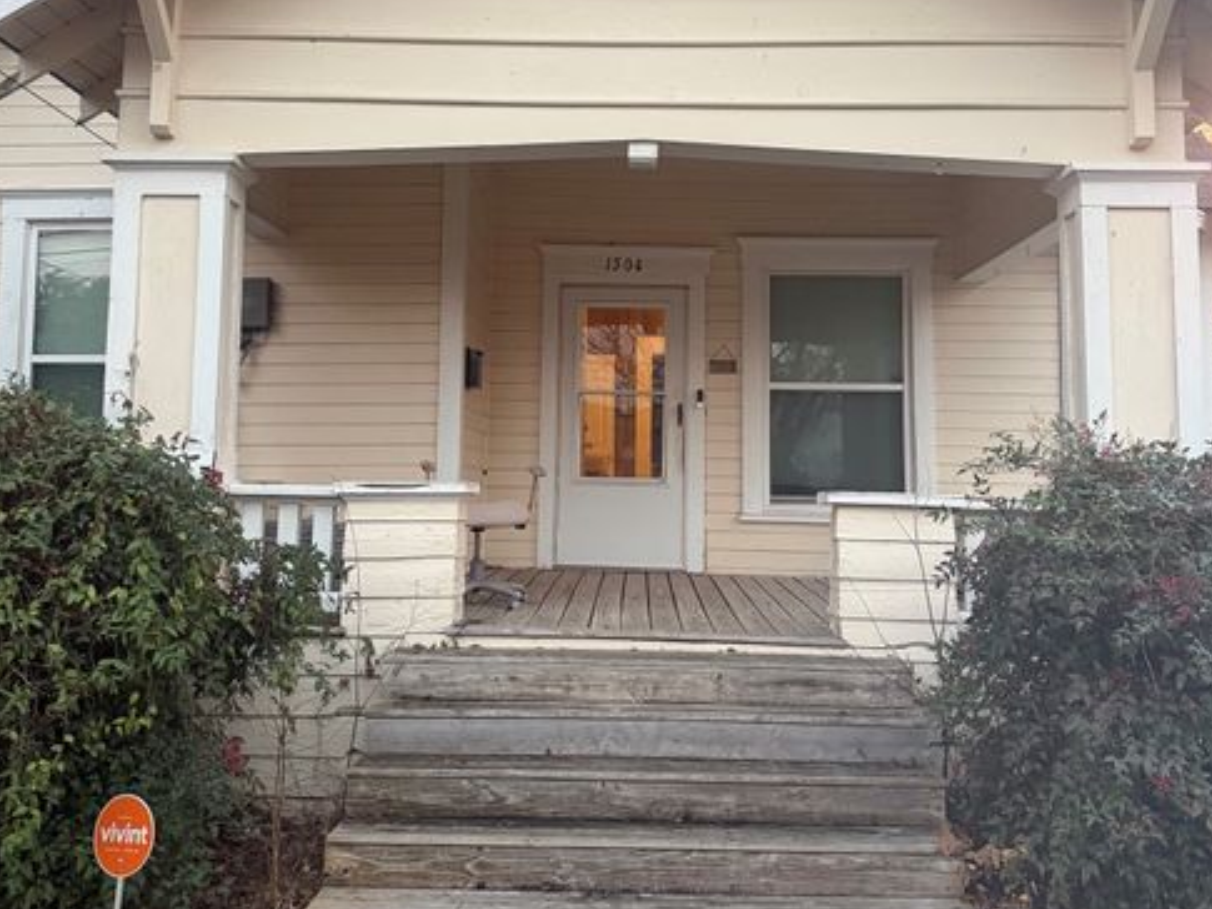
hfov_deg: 55.3
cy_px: 371
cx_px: 615
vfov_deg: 42.8
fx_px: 1156
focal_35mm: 33
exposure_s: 1/60
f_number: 1.78
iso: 500
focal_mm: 6.76
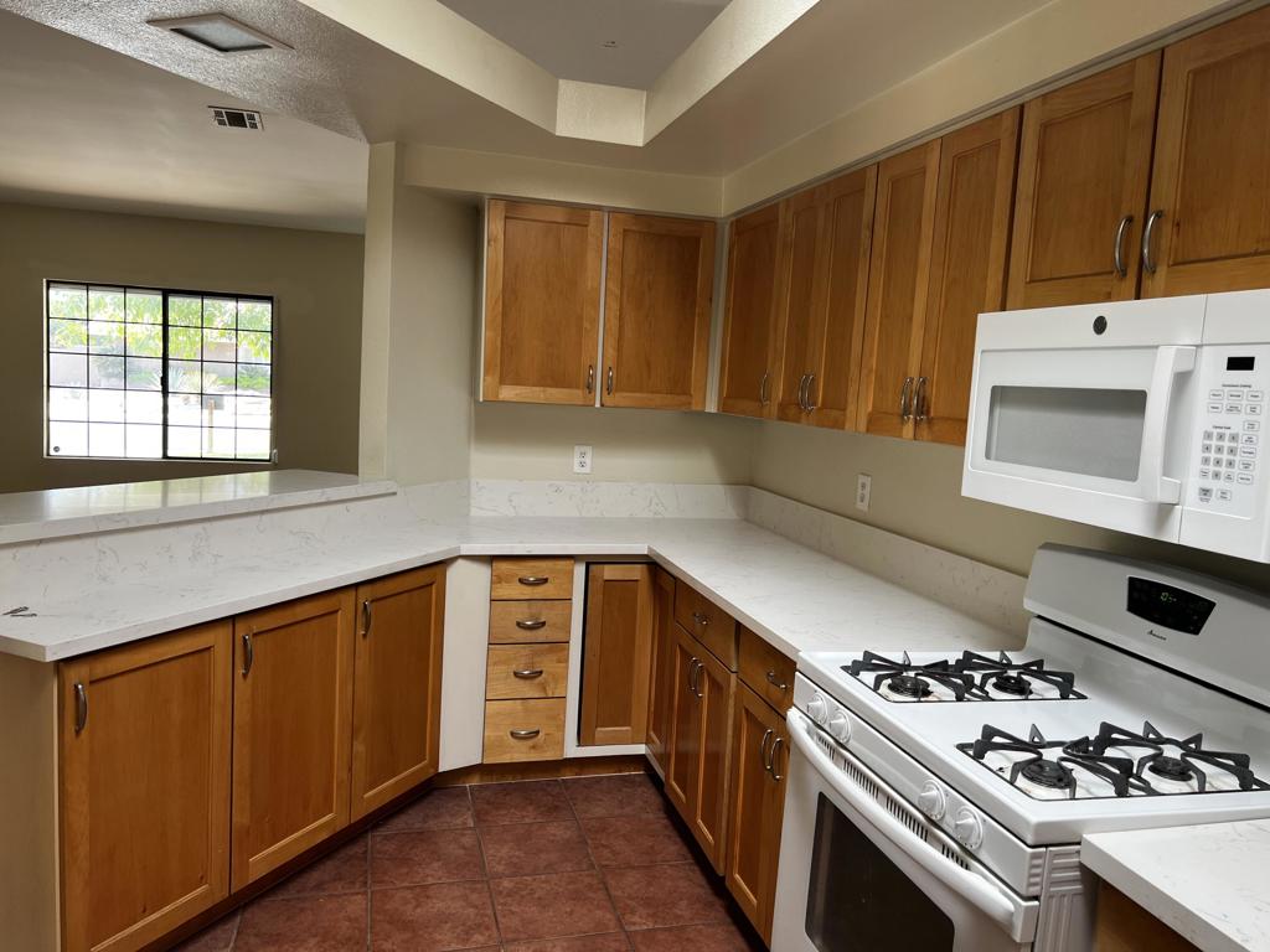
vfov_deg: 53.1
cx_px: 635
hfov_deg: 67.3
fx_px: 954
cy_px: 476
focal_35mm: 26
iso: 40
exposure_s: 1/121
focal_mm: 5.7
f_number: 1.5
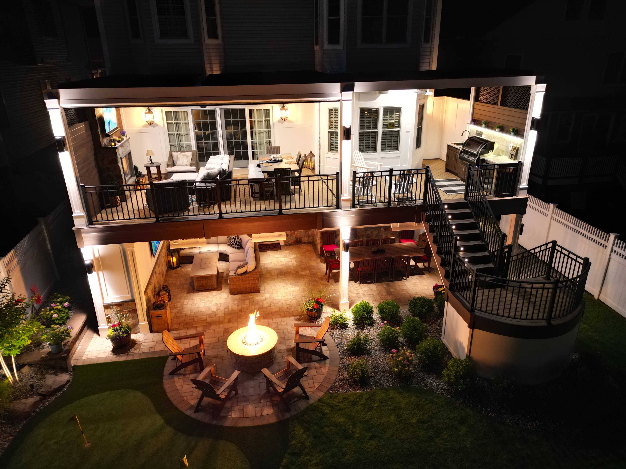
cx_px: 313
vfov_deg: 56.8
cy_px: 234
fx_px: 434
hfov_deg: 71.6
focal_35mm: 24
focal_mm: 6.72
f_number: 1.7
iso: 680
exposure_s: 1/15
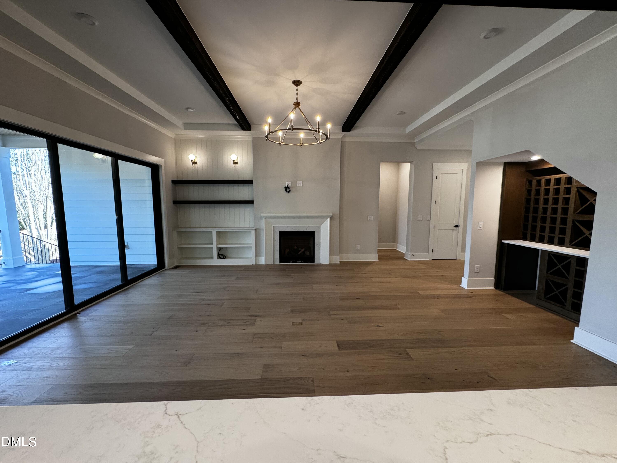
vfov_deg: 85.7
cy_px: 232
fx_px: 250
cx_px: 308
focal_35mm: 14
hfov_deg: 102.1
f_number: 2.2
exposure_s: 1/99
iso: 200
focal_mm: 2.22
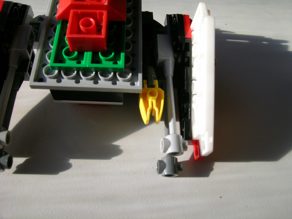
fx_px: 261
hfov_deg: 58.4
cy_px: 110
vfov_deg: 45.4
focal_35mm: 31
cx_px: 146
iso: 50
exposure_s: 1/176
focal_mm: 6.5
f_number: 5.2
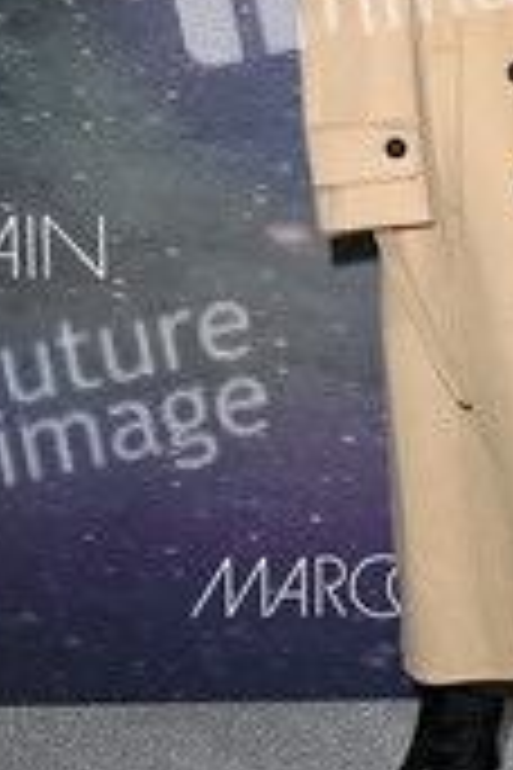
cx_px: 526
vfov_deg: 19.7
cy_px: 185
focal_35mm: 103
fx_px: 2201
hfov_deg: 13.1
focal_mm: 44
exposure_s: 1/250
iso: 500
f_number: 6.3
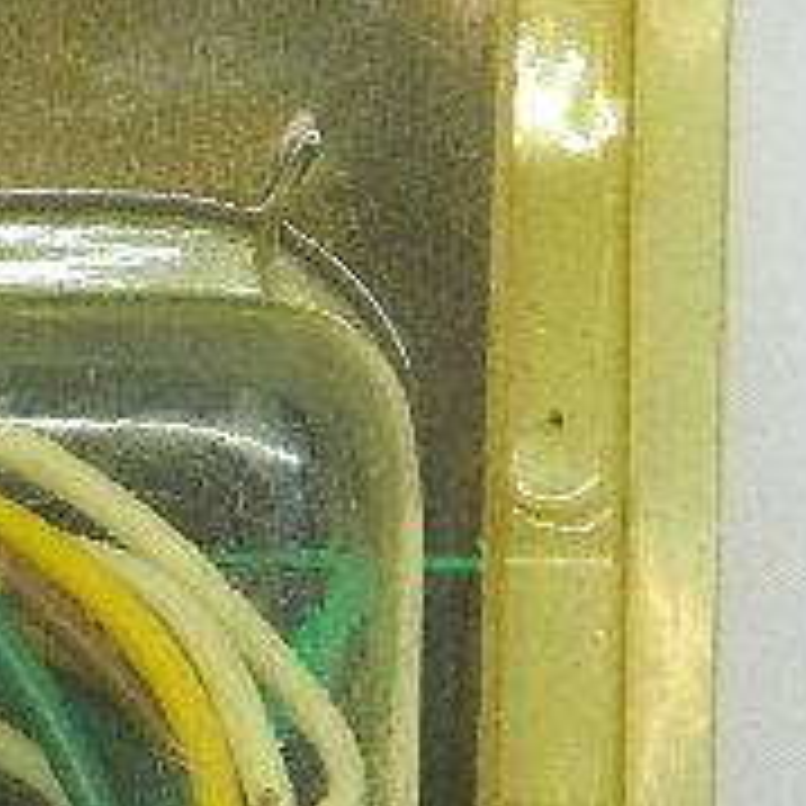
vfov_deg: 4.1
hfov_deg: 4.1
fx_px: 11169
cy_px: 883
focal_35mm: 424
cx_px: -896
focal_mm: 15.1
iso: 200
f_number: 4.2
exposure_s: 1/50
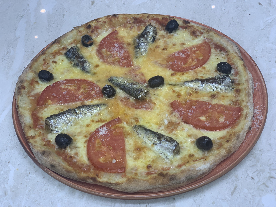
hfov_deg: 36.8
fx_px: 415
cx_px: 138
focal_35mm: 52
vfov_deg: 28.0
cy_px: 104
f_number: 2.4
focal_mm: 6
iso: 50
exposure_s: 1/122
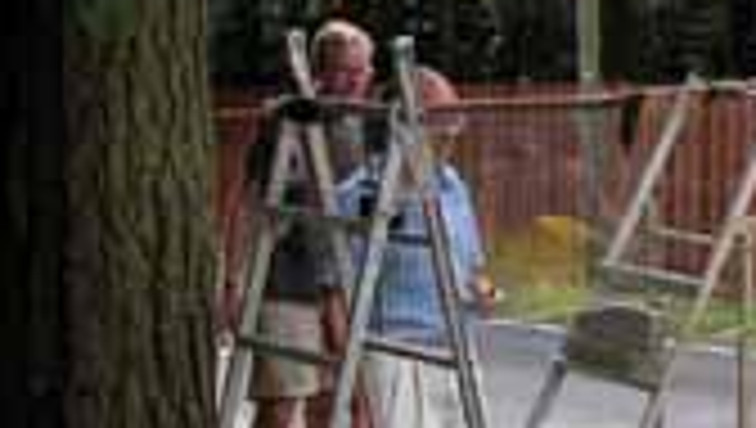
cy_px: 315
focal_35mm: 88
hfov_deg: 23.5
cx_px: 675
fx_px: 1766
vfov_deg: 13.8
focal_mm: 8.9
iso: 100
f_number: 3.5
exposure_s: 1/91.4
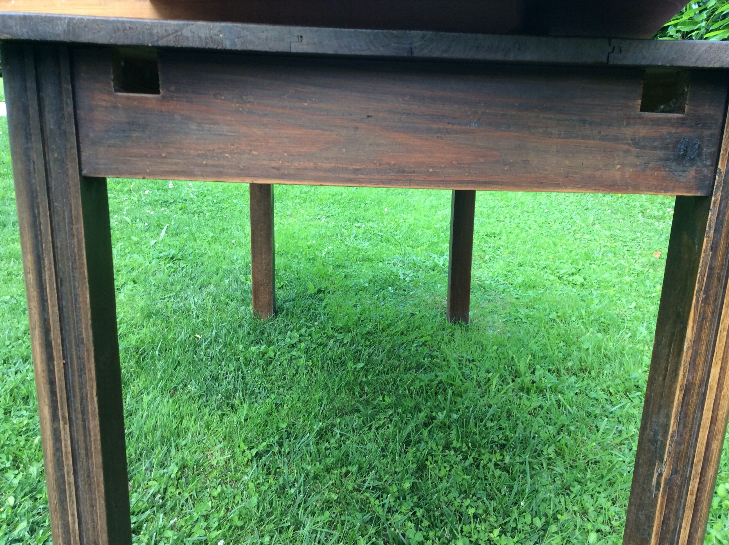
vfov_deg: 44.1
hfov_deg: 56.9
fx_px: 673
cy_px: 272
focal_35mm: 32
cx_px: 364
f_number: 2.4
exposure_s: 1/50
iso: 40
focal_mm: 3.3
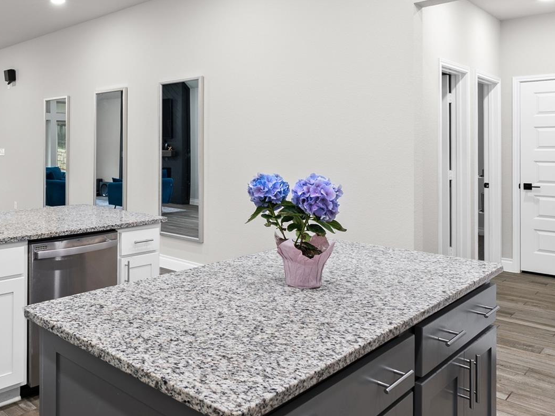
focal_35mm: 30
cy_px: 156
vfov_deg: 46.4
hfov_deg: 54.9
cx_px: 95
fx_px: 481
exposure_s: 1/1.25
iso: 400
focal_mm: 16
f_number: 9
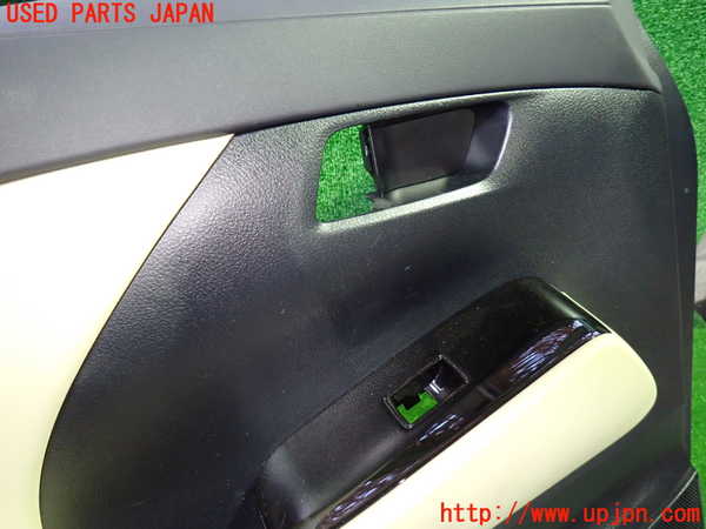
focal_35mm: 25
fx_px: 510
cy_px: 264
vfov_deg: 54.9
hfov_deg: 69.4
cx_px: 353
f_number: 2
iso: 800
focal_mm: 4.5
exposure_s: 1/30
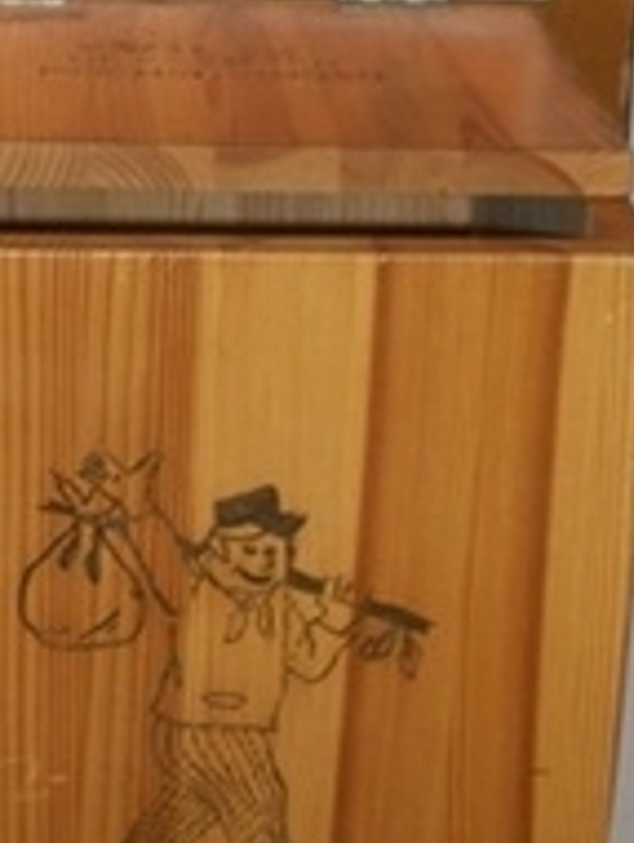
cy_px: 155
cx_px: 248
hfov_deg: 14.7
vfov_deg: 19.2
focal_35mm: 101
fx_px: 2461
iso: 80
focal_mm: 5.7
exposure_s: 1/60
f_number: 2.9
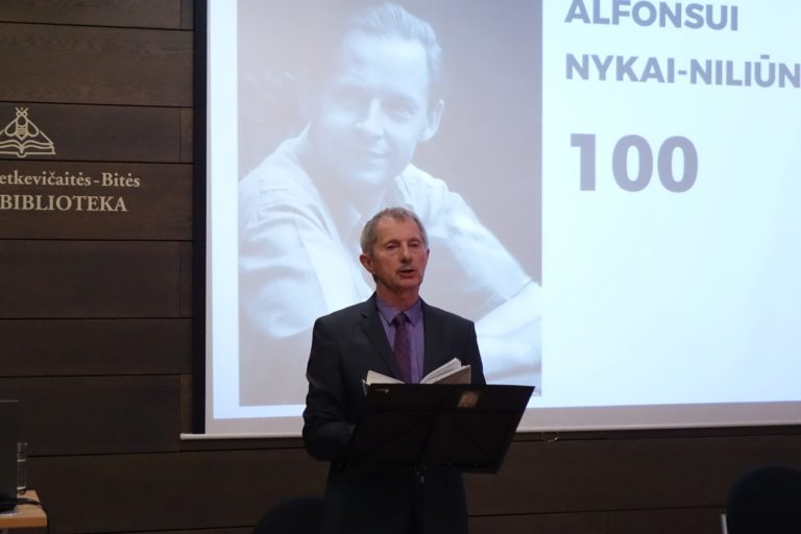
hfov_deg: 28.5
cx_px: 400
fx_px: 1580
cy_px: 267
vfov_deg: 19.2
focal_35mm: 71
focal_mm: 26.18
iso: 4000
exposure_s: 1/160
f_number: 3.2
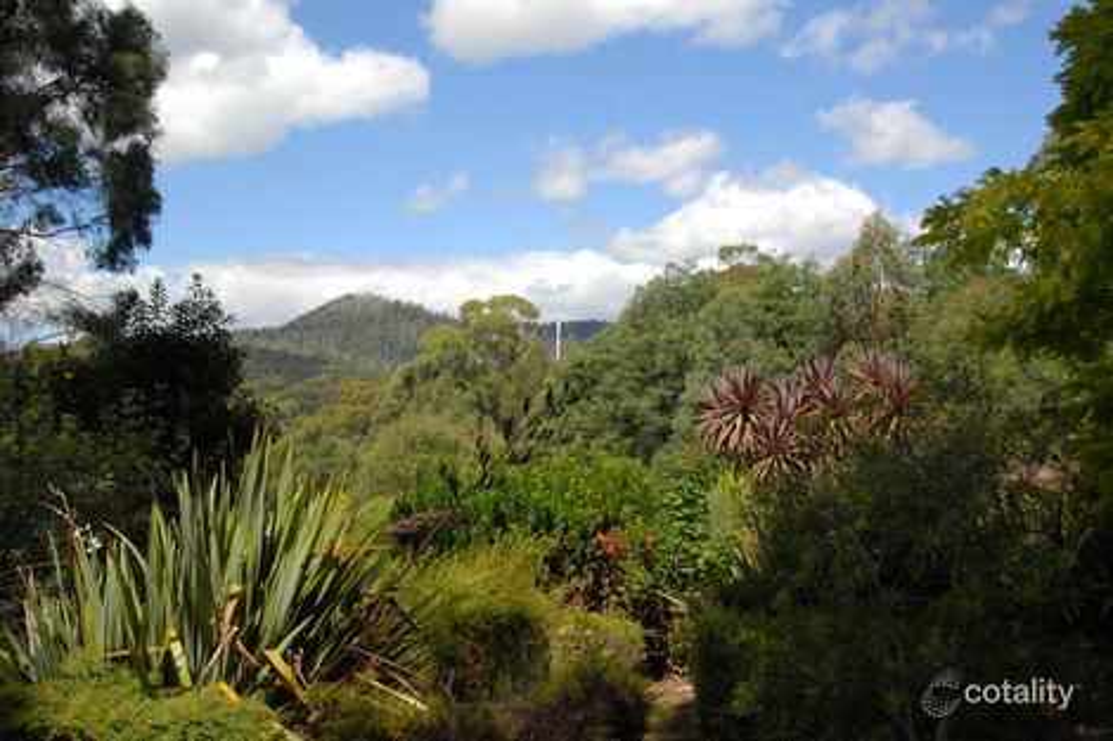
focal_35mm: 36
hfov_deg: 53.1
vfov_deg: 36.8
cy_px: 370
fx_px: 1113
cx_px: 556
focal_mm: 24
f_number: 5.6
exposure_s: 1/1600
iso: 500
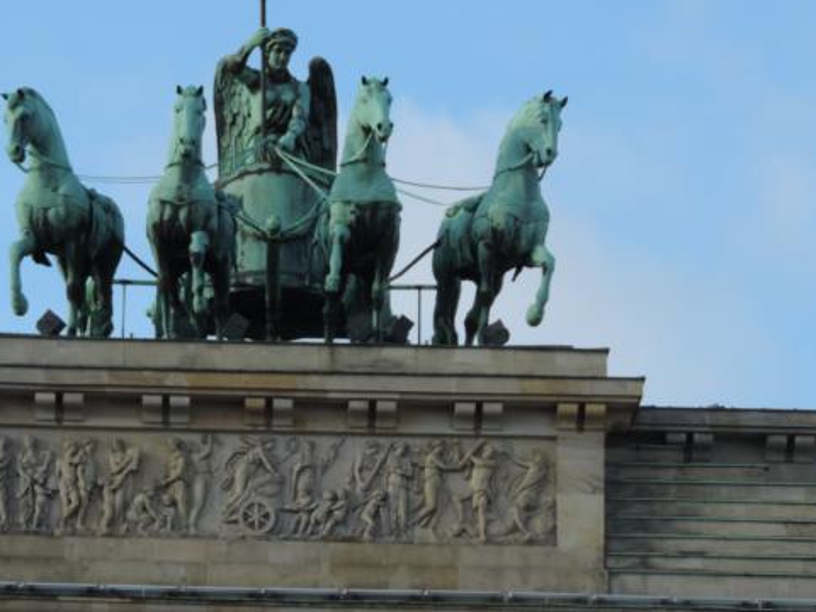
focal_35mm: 225
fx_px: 5304
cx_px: 241
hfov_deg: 8.8
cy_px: 265
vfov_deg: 6.6
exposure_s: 1/320
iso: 80
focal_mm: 24
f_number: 4.3
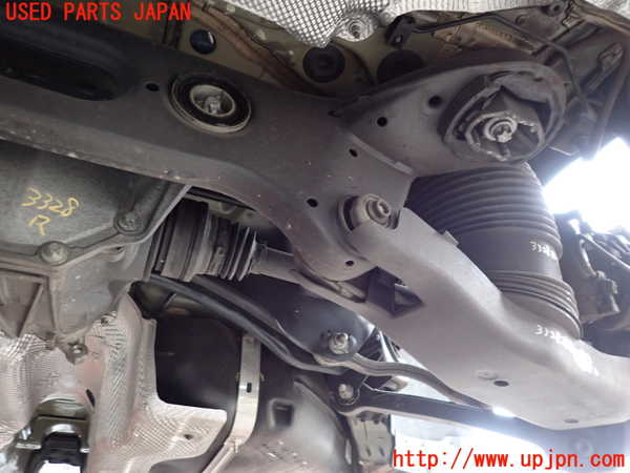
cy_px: 236
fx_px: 455
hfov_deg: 69.4
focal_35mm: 25
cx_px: 315
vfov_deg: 54.9
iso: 320
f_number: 2
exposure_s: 1/30
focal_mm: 4.5
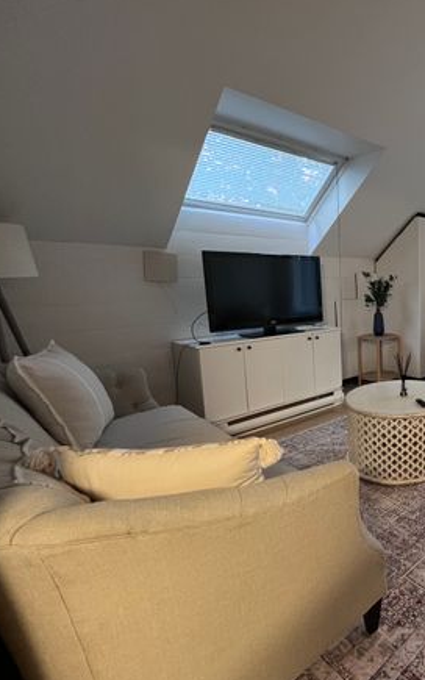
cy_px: 341
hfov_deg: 48.1
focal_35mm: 19
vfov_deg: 88.0
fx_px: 352
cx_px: 448
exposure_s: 1/60
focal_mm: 1.57
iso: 200
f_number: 1.8
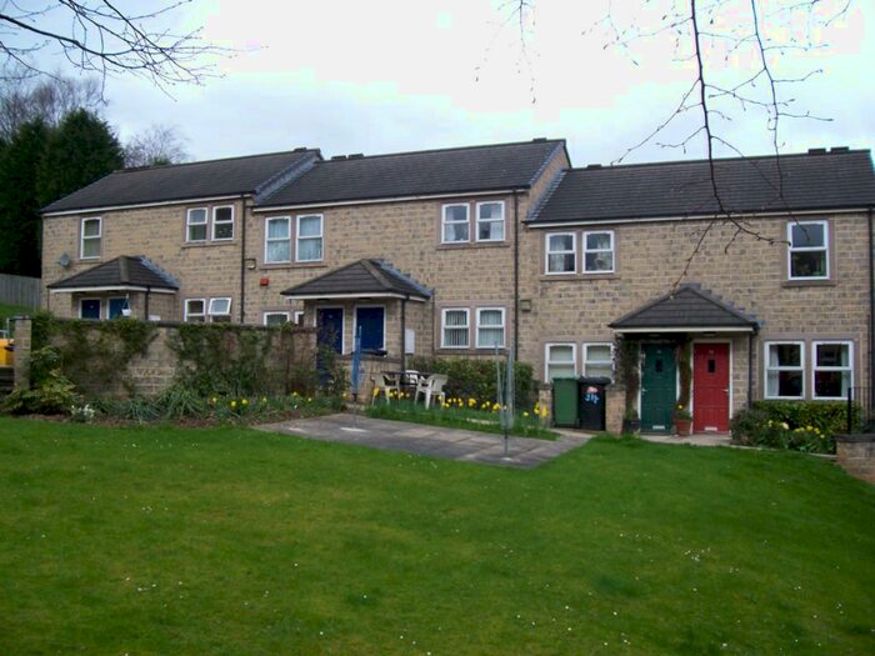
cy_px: 328
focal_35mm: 34
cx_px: 438
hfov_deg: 54.0
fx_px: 859
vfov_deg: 41.8
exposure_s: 1/601
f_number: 2.7
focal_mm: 5.6
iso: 80
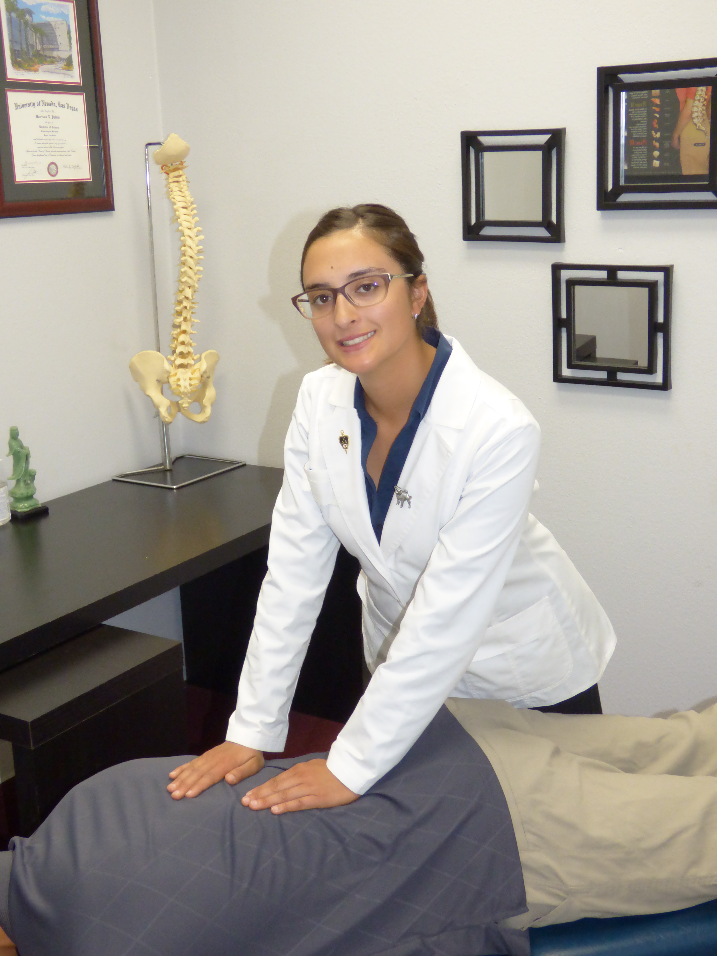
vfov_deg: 43.9
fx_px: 1188
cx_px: 358
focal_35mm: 43
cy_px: 478
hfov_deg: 33.6
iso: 400
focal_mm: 7.37
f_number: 3.6
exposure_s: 1/60
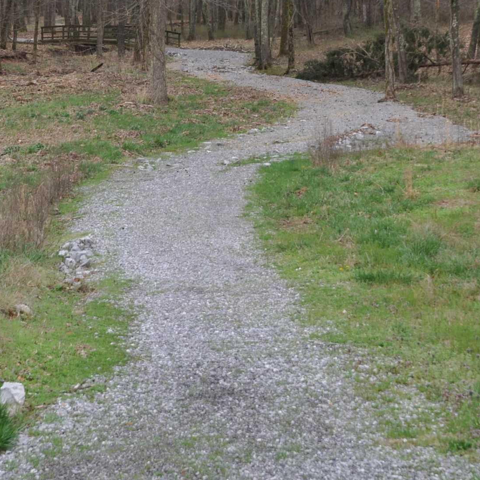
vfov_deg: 19.9
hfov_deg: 20.2
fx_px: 1349
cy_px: 71
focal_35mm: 86
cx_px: 203
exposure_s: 1/125
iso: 220
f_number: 5.6
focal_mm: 24
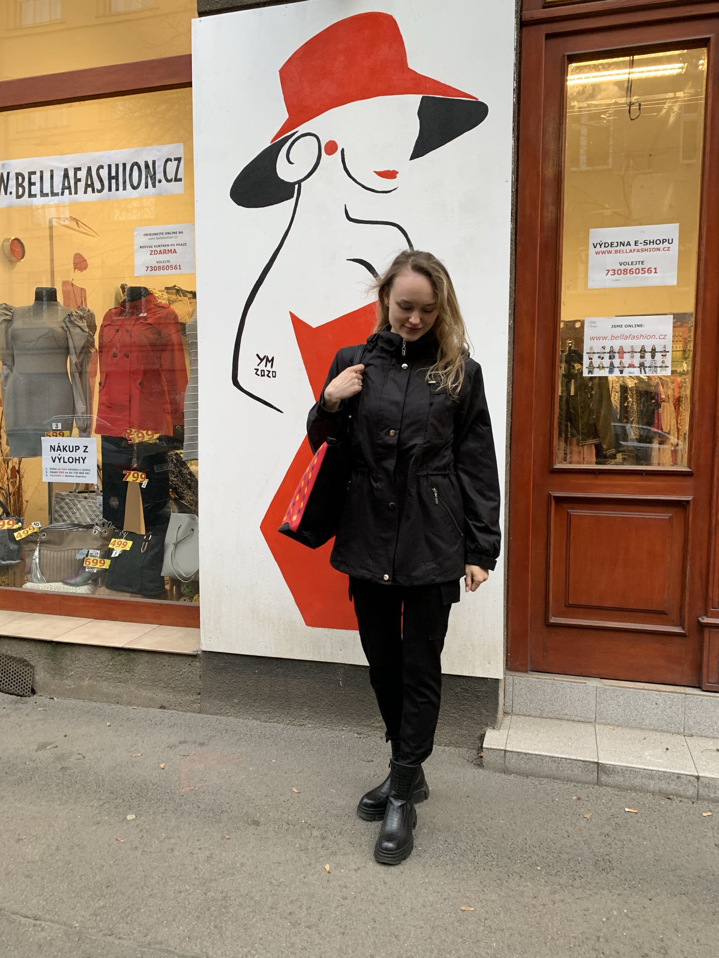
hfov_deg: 53.1
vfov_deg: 67.3
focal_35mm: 26
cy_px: 479
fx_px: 720
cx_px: 360
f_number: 1.8
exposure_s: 1/50
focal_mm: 4.25
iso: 100
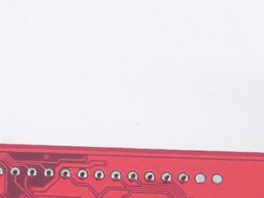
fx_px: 962
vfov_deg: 10.8
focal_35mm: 126
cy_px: 394
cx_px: -42
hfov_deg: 15.2
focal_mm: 4.6
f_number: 3.5
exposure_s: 1/30
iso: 250
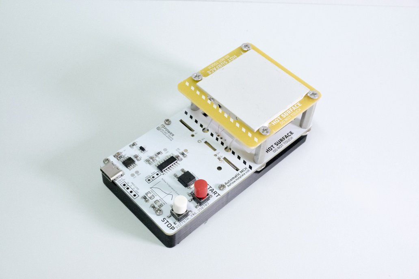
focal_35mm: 50
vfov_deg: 27.0
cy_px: 140
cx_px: 210
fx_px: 582
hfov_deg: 39.6
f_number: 8
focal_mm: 17.6
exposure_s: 1/100
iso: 2000
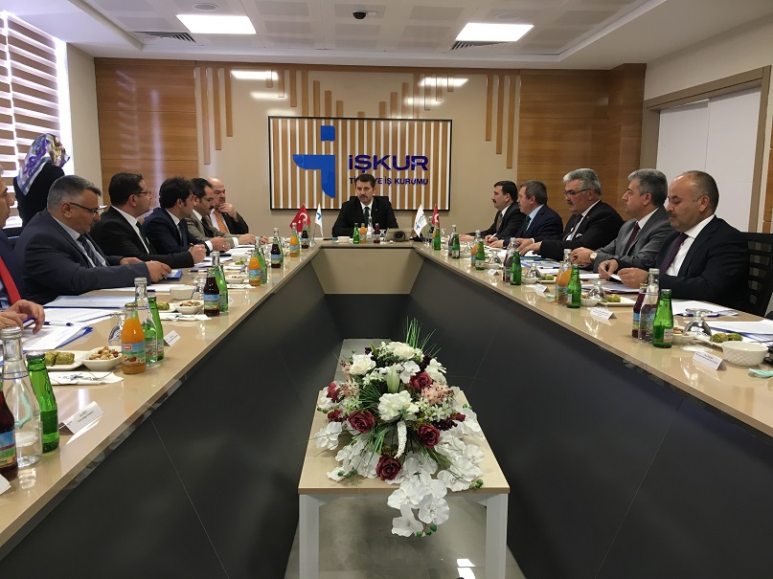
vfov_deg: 48.2
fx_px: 647
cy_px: 290
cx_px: 386
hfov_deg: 61.7
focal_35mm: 29
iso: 80
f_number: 2.2
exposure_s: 1/33
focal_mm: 4.15
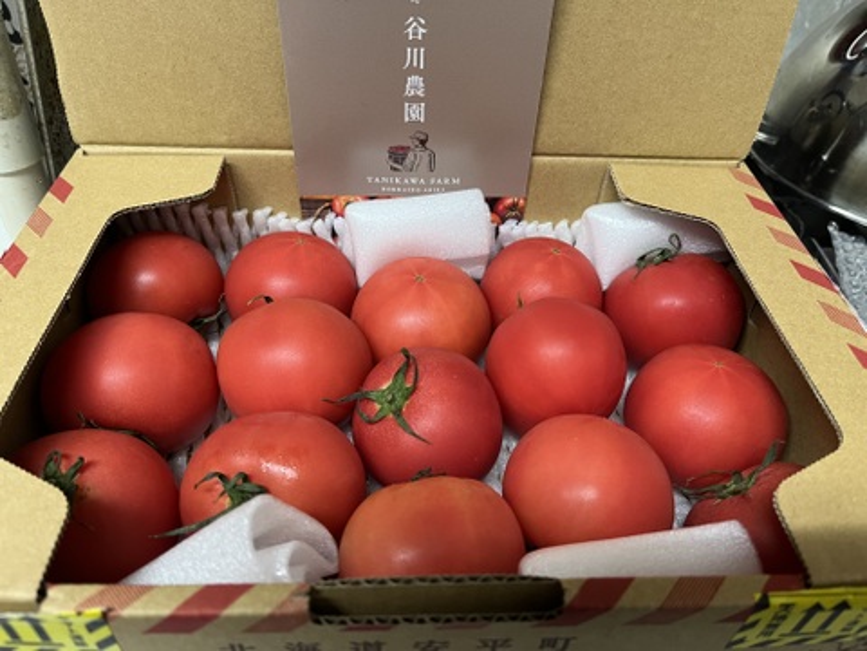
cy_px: 326
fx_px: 651
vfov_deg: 53.1
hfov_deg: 67.3
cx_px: 434
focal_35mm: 26
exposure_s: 1/50
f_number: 1.6
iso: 200
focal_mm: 5.1
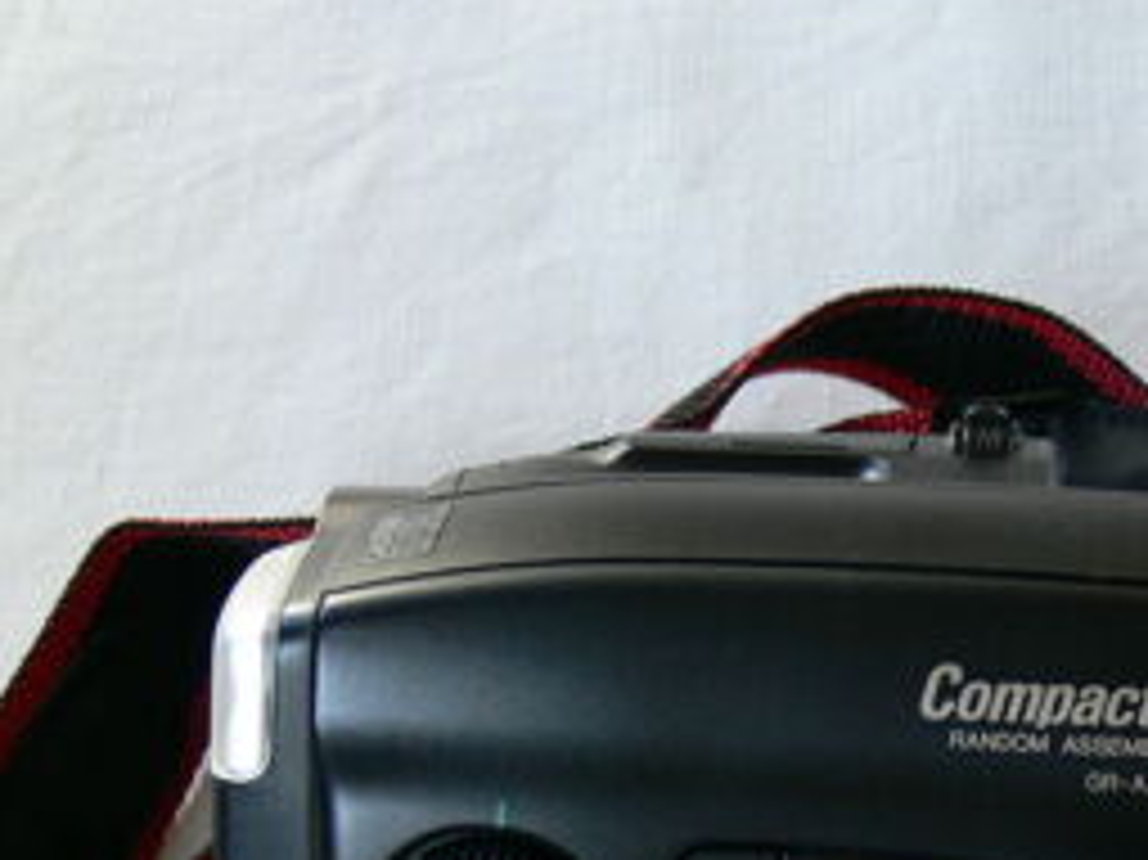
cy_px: 684
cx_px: 932
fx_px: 3746
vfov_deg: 13.0
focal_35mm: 113
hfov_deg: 17.3
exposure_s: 1/30
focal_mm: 11.2
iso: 80
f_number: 3.2
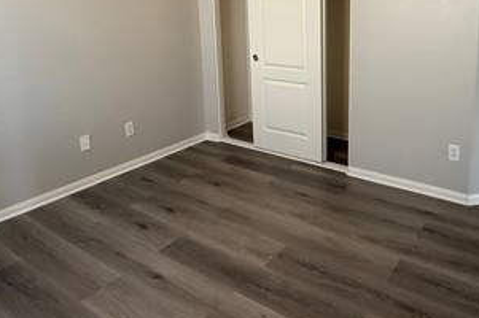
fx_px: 412
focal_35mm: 31
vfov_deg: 40.8
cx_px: 298
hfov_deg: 59.6
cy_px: 72
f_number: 2.2
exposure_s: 1/120
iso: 500
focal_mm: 2.22
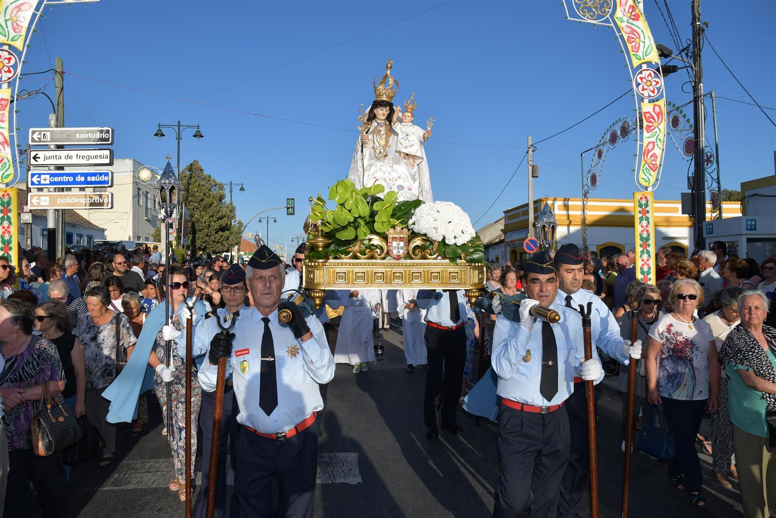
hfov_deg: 73.7
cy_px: 259
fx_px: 517
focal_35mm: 24
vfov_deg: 53.1
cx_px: 388
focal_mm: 16
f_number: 5
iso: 250
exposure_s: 1/2500
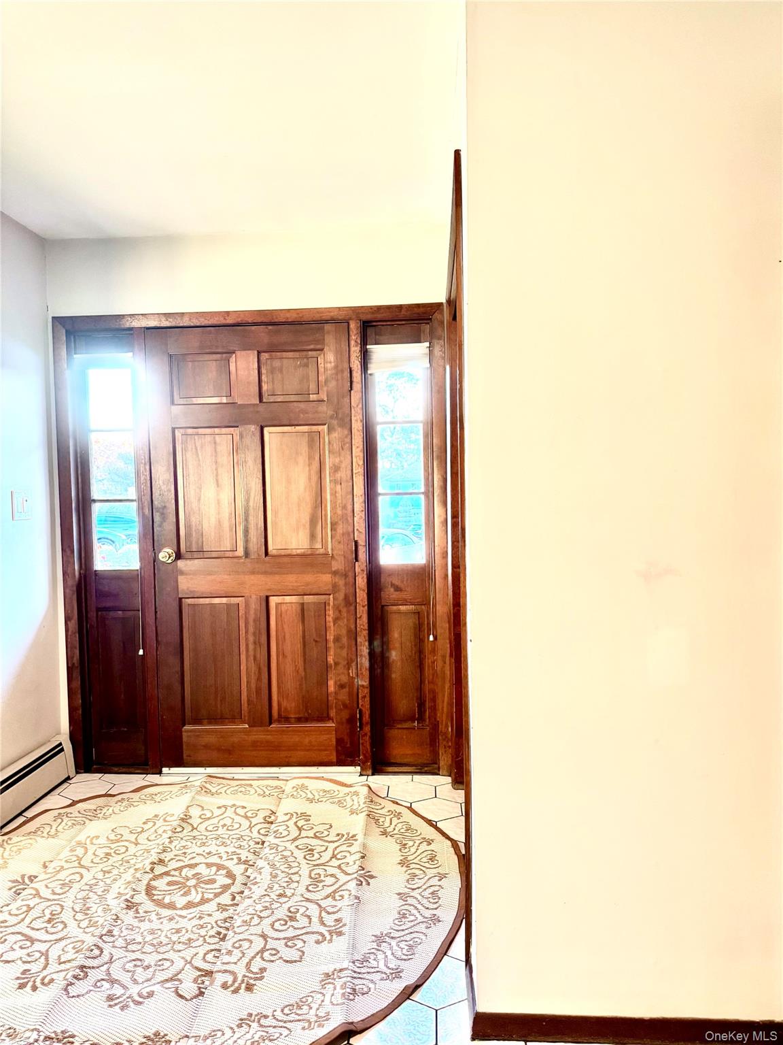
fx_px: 724
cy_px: 522
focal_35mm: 24
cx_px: 392
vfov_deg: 71.6
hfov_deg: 56.8
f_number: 1.78
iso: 250
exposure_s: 1/60
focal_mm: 6.76
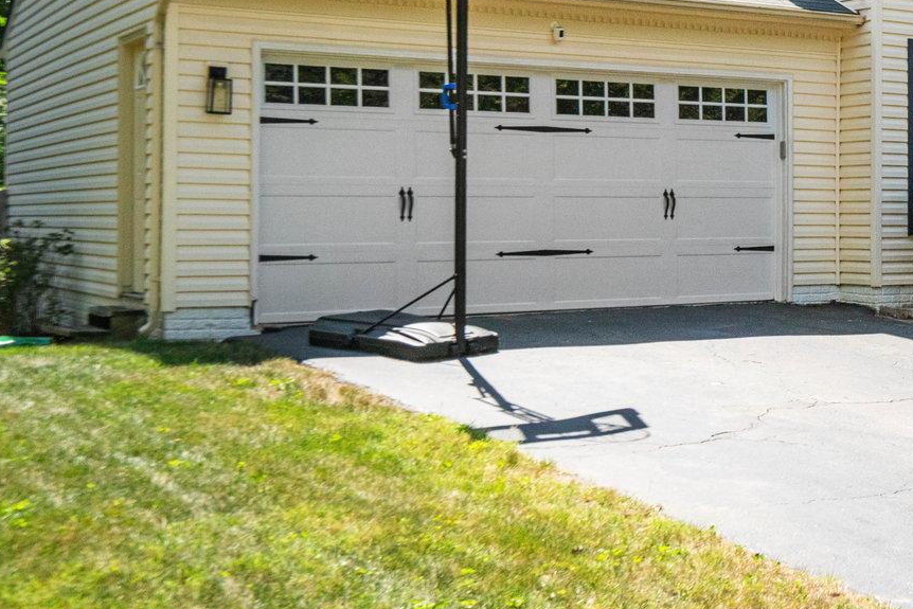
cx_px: 901
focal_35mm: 57
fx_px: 1446
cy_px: 67
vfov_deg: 23.2
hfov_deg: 32.4
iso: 1250
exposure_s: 1/2000
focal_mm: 24
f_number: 8
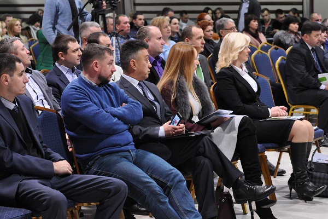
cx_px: 164
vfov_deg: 13.0
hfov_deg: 19.5
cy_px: 110
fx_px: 957
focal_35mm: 105
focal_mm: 70
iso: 1600
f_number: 4
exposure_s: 1/30
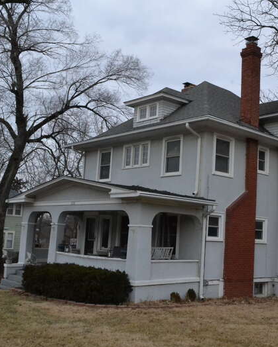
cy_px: 176
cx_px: 196
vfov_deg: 42.9
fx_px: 442
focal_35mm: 43
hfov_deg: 34.4
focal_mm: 20
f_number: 20
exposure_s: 1/640
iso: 3200
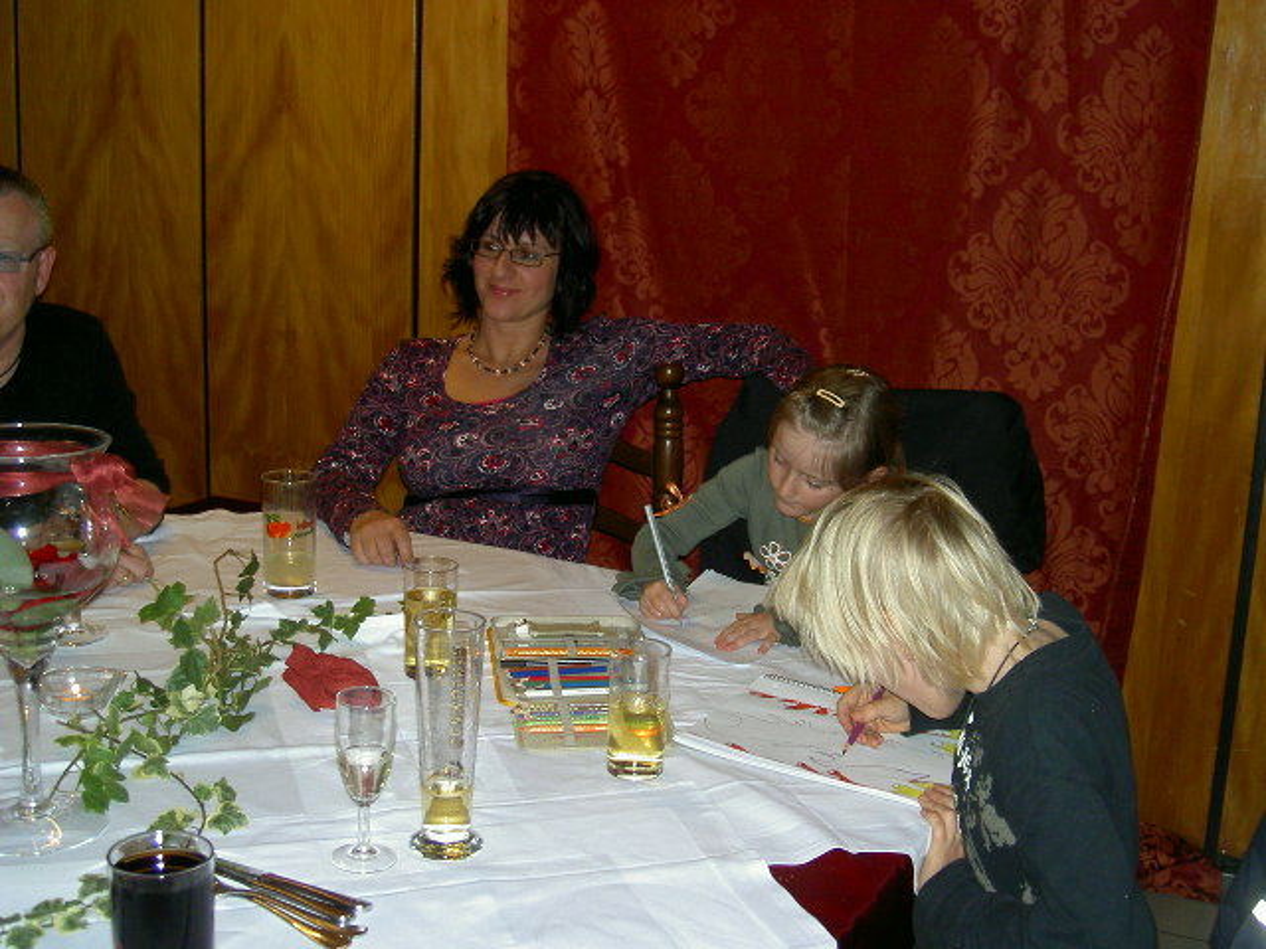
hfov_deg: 42.9
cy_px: 474
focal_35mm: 44
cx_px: 633
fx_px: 1609
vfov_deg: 32.9
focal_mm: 9
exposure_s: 1/64.1
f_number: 2.9
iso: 100
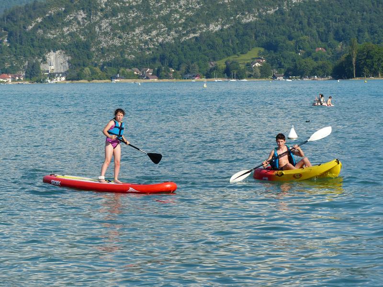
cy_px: 144
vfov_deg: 9.9
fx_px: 1660
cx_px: 192
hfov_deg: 13.2
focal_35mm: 150
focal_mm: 27
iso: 100
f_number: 4
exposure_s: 1/1000
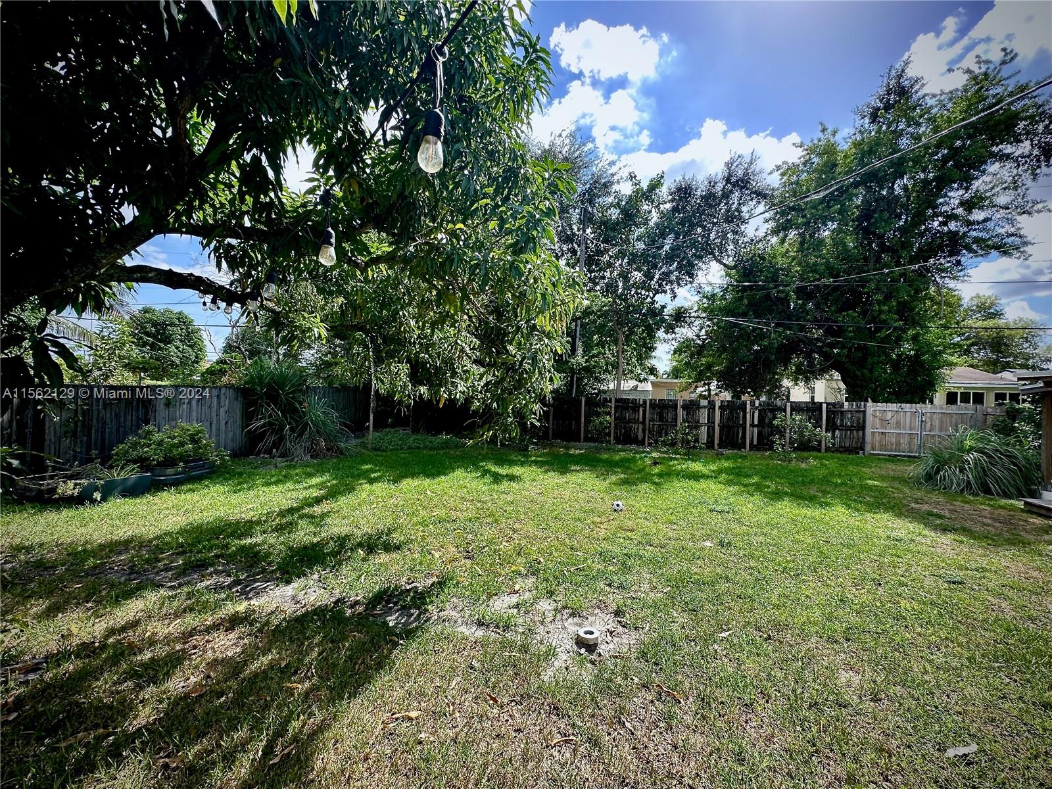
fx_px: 425
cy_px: 394
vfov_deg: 85.7
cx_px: 526
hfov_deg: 102.1
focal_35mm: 14
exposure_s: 1/575
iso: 40
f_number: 2.2
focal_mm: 2.22
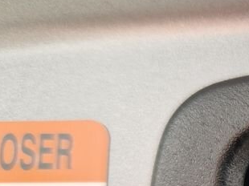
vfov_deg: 18.4
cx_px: 370
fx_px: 546
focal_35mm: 76
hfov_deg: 21.6
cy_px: 220
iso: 50
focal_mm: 5.4
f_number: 1.8
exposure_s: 1/320
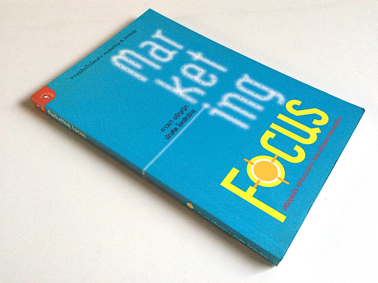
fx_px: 349
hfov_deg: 56.9
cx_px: 189
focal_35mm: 32
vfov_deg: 44.1
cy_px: 142
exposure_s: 1/25
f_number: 2.4
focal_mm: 3.3
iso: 100
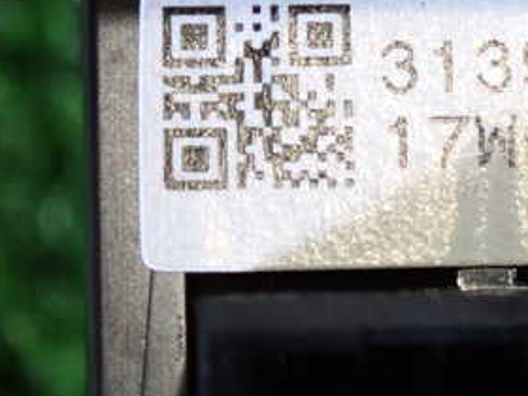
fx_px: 3264
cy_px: 170
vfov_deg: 6.9
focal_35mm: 214
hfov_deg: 9.2
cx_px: 511
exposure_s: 1/30
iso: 800
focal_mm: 18
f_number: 4.9
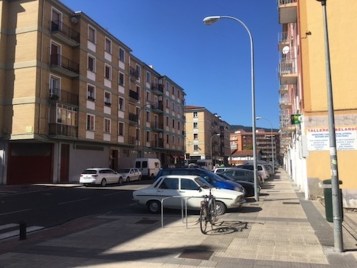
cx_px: 178
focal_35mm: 29
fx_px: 299
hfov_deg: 61.6
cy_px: 134
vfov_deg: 48.3
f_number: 2.2
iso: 25
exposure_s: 1/1451
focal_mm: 4.15
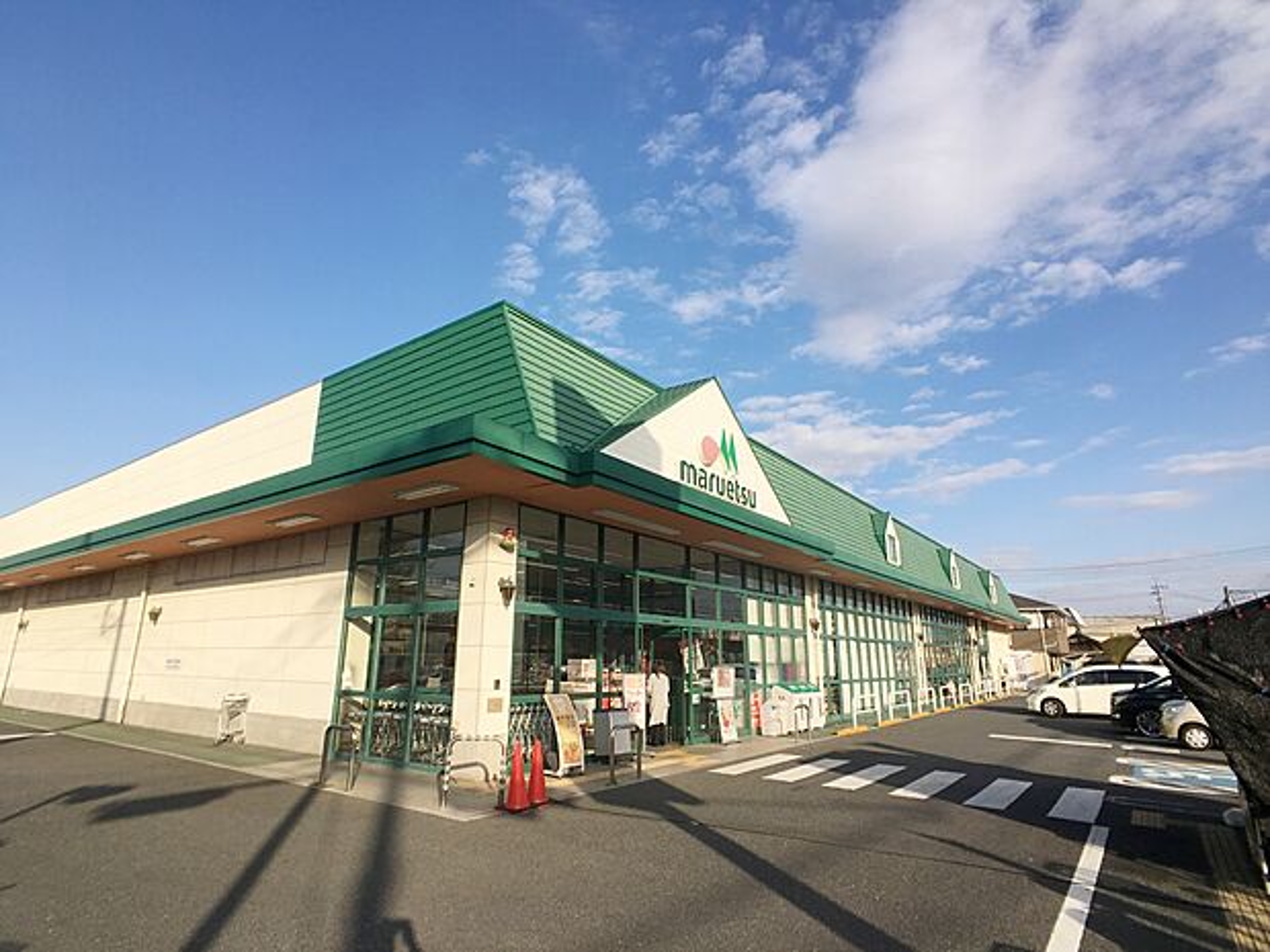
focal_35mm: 29
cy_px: 476
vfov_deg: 48.2
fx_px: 1064
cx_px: 635
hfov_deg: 61.7
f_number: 2.2
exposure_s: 1/1399
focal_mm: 4.15
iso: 25
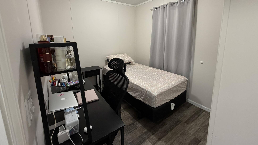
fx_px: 109
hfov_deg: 99.4
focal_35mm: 16
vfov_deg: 66.2
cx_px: 130
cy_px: 55
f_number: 2.2
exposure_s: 1/60
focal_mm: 2.22
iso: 250
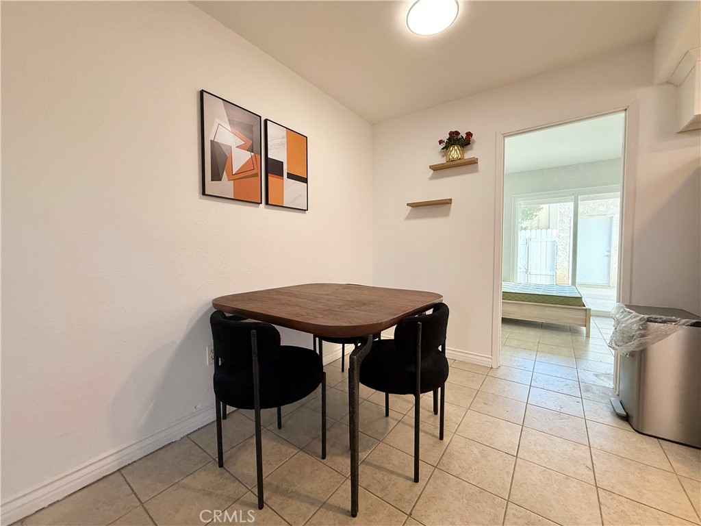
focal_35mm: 14
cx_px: 350
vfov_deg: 85.7
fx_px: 284
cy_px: 263
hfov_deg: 102.1
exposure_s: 1/120
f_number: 2.2
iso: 320
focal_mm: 2.22
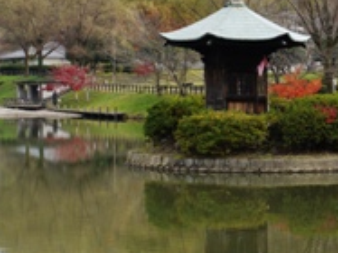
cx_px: 322
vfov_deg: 12.9
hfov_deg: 16.8
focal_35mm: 115
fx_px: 1122
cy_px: 152
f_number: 5.6
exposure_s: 1/160
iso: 100
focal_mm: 24
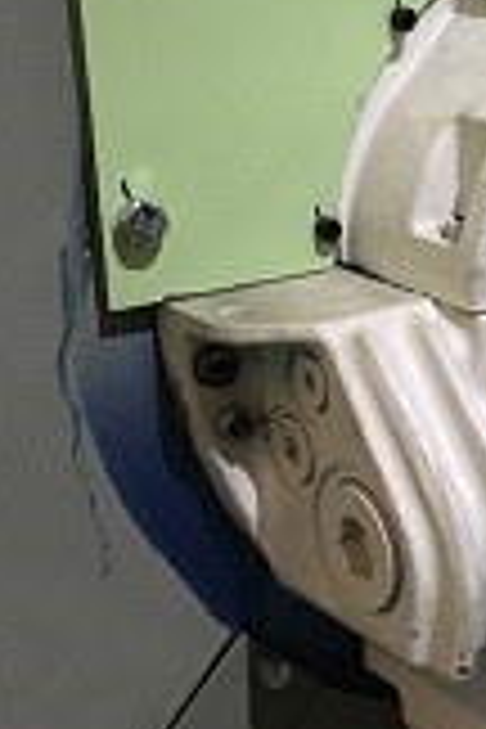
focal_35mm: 75
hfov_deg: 17.3
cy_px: 326
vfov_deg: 27.0
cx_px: 603
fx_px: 1519
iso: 320
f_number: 2.2
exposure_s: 1/17
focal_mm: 4.15
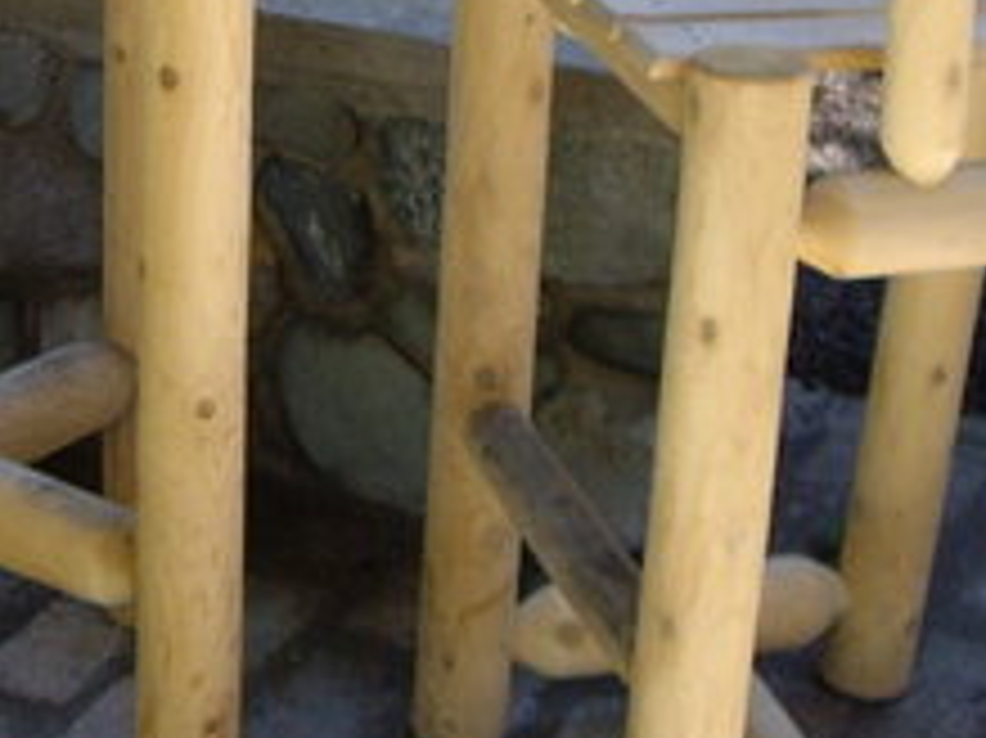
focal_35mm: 111
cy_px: -130
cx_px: 140
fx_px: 3160
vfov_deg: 13.0
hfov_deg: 17.5
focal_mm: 6.2
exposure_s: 1/80
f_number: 2.7
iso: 100
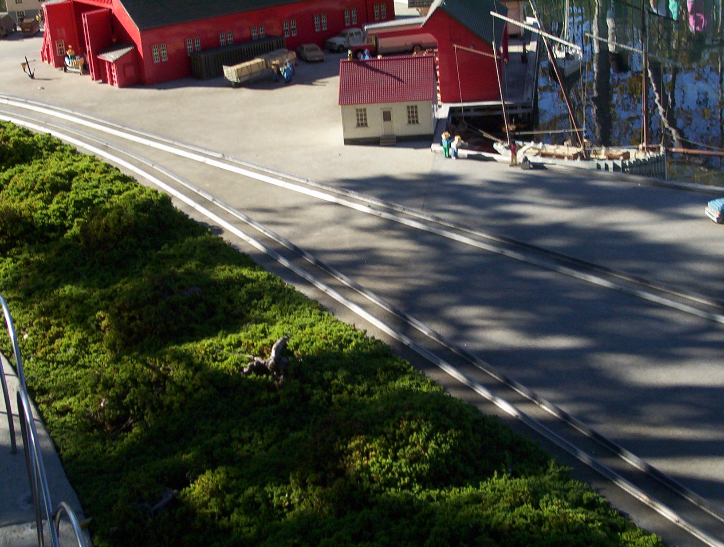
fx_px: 1698
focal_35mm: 81
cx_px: 362
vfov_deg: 18.3
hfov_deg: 24.1
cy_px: 274
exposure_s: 1/769
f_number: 3.62
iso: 100
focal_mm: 10.76
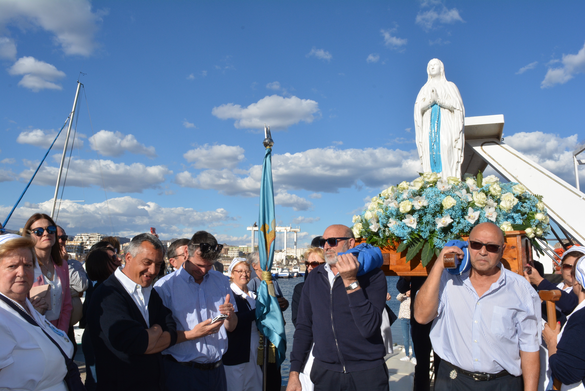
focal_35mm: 27
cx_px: 292
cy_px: 196
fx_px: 439
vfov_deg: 48.0
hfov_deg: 67.3
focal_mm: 18
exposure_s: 1/200
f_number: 22
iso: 400
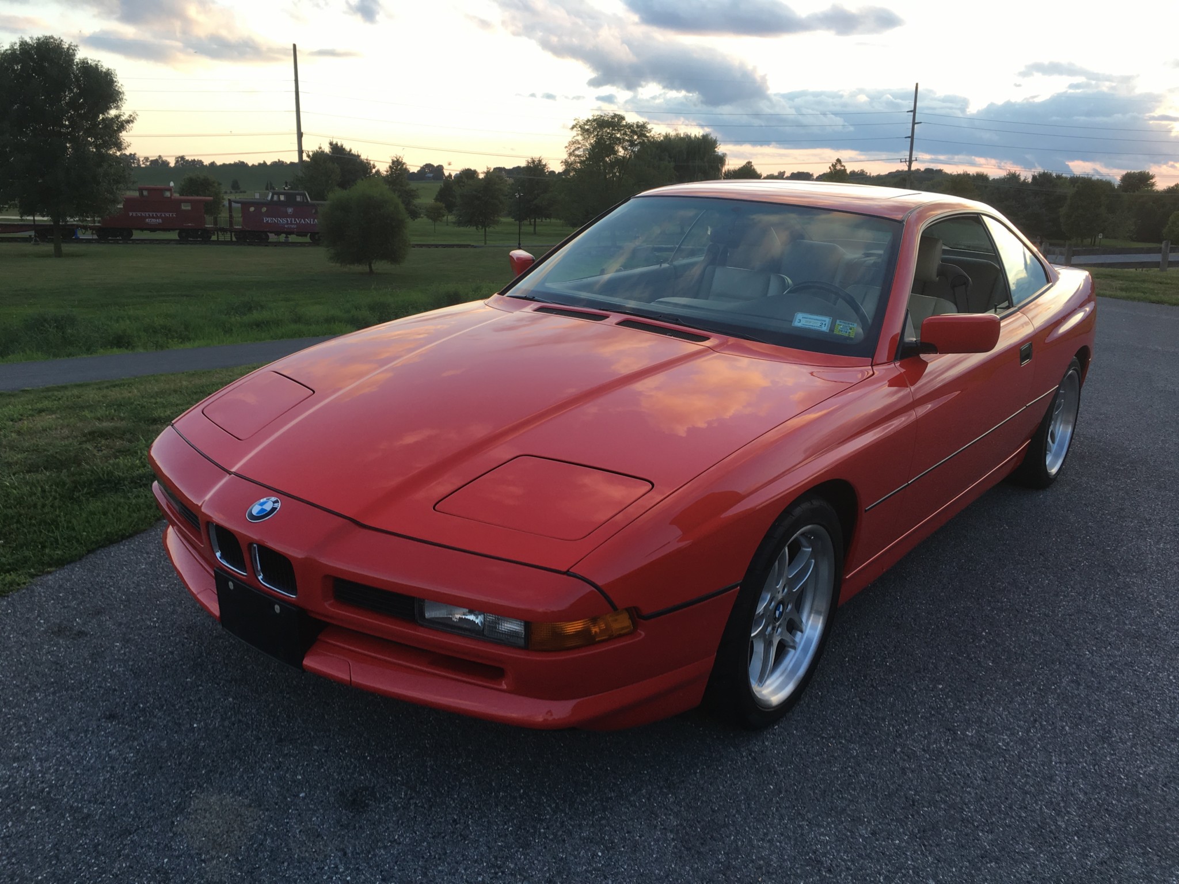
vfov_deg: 48.2
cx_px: 590
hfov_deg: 61.7
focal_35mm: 29
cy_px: 442
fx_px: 988
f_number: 2.2
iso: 25
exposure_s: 1/142
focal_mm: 4.15
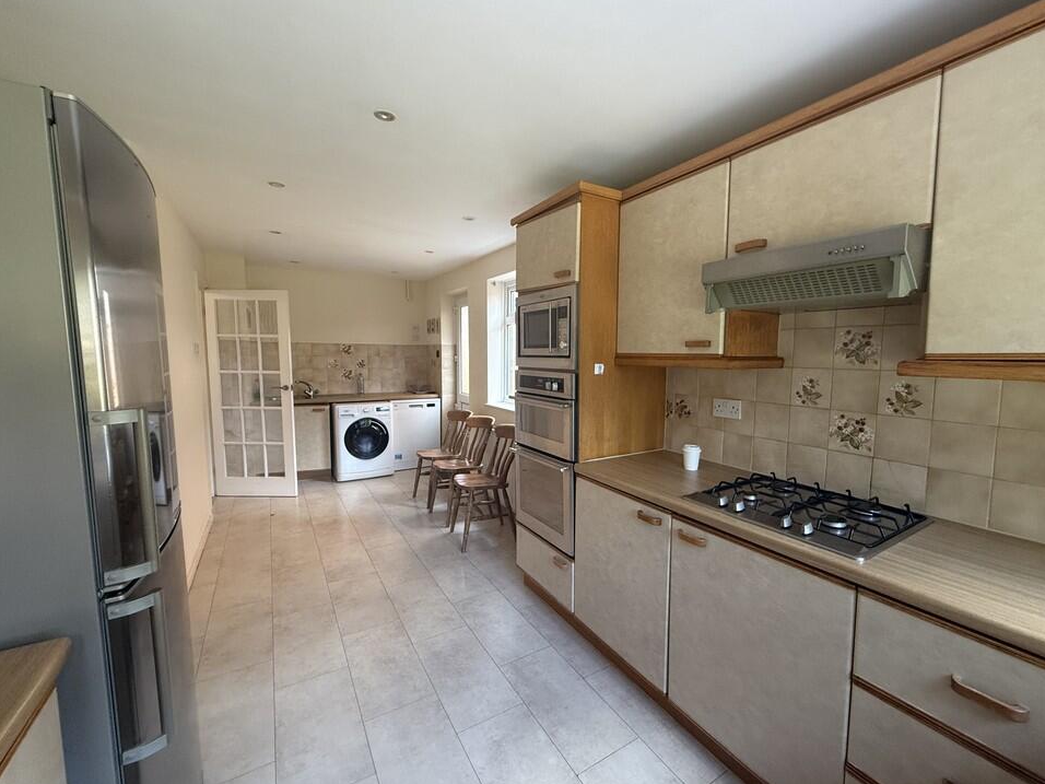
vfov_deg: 81.7
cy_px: 394
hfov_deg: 98.0
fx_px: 453
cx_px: 557
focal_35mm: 15
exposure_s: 1/99
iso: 250
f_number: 2.2
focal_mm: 2.22
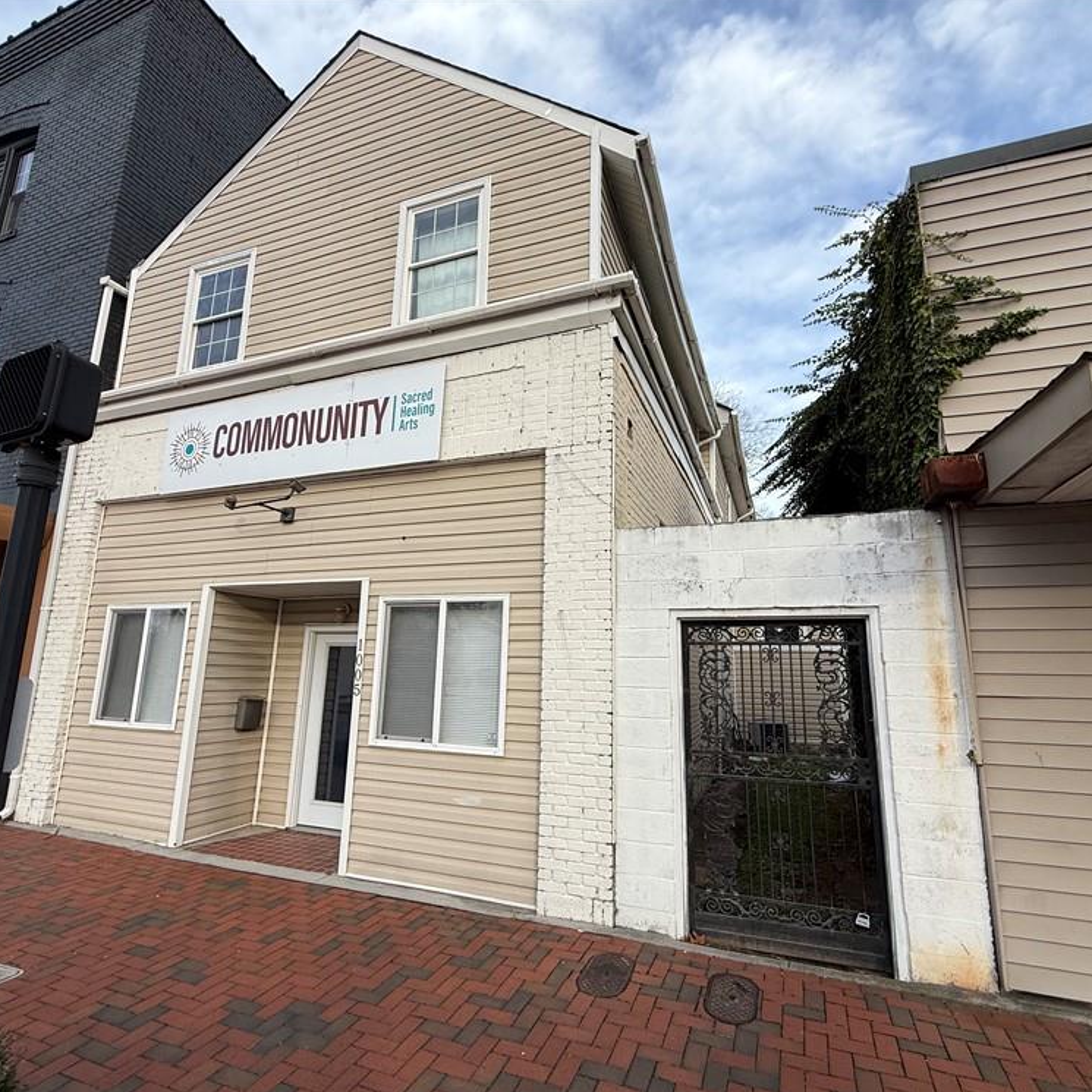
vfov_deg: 84.0
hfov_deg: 84.0
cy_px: 557
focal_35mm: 17
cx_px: 557
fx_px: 607
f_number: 2.2
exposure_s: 1/914
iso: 50
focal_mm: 2.22
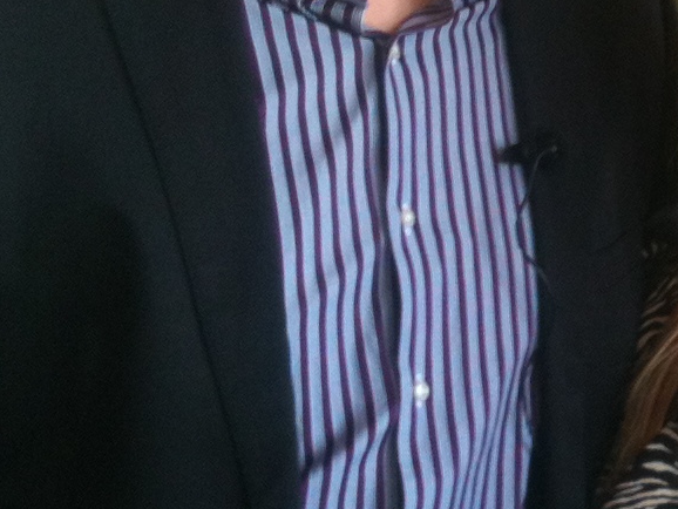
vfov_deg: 12.0
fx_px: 2430
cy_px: 216
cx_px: 950
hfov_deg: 15.0
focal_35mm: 124
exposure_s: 1/30
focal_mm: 3.85
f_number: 2.8
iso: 80
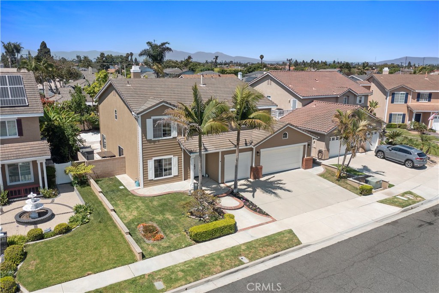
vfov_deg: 46.4
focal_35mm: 28
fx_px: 341
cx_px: 220
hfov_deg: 65.5
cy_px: 146
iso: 100
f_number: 2.8
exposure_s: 1/3200
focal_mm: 10.26
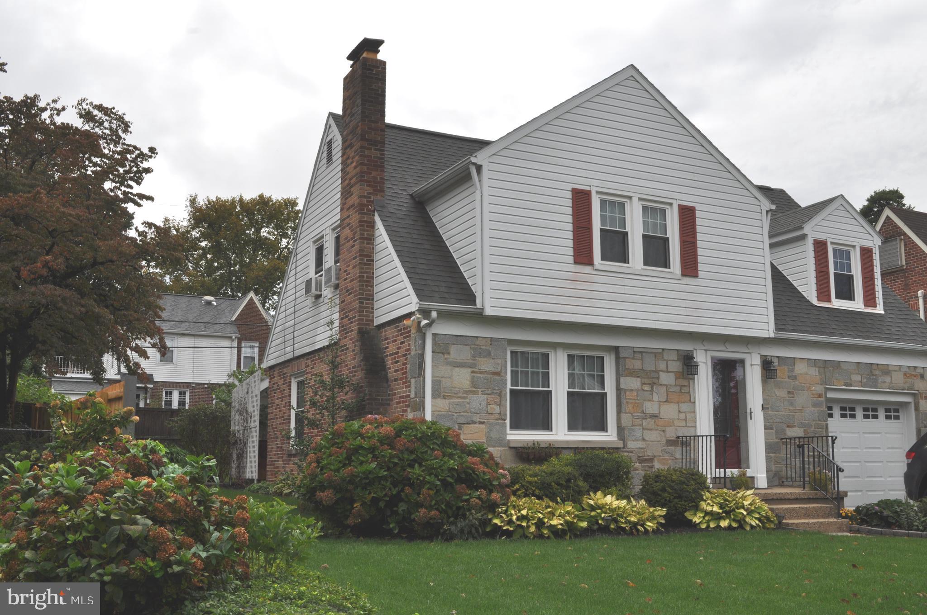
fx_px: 1003
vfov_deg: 34.1
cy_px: 308
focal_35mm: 39
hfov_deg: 49.6
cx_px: 464
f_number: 16
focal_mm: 26
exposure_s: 1/200
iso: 200
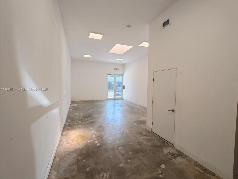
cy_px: 90
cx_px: 119
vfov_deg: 81.7
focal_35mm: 15
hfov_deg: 98.2
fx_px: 103
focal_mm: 2.3
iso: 125
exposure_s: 1/120
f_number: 2
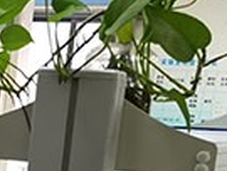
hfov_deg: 12.8
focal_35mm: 144
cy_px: 293
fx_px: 947
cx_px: -136
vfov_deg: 9.9
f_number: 1.9
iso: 160
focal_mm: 6.71
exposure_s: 1/100
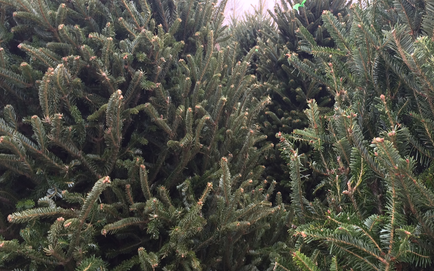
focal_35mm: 45
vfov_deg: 28.5
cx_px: 289
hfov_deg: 43.7
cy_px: 99
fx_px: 532
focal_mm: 4.15
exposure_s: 1/60
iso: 40
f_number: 2.2
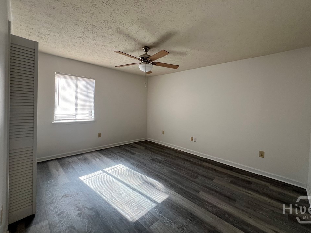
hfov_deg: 102.0
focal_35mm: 14
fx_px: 126
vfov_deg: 85.6
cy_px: 109
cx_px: 160
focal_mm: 1.57
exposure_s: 1/99
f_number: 1.8
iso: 125
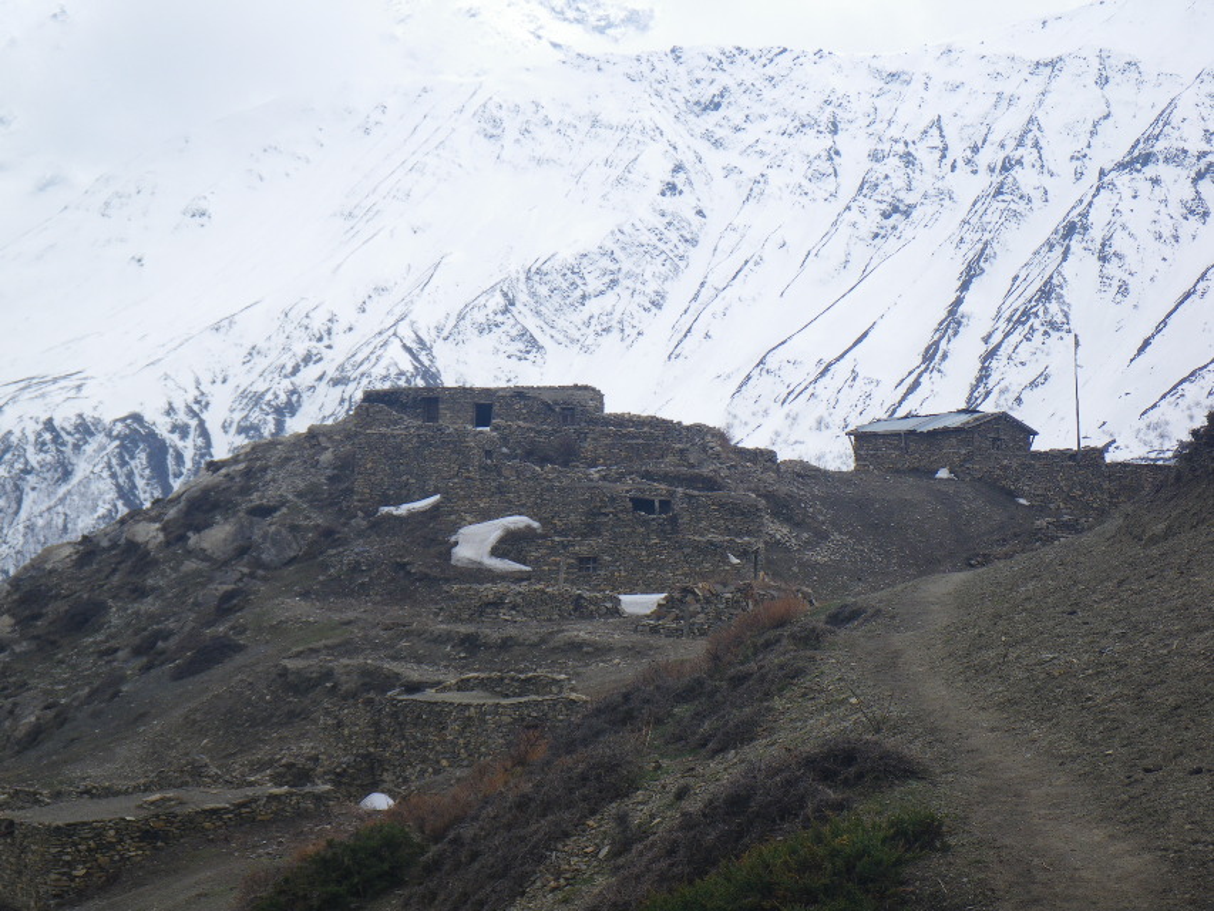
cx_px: 607
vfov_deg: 19.1
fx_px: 2701
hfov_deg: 25.3
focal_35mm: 77
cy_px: 456
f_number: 5.8
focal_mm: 13.7
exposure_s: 1/125
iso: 50
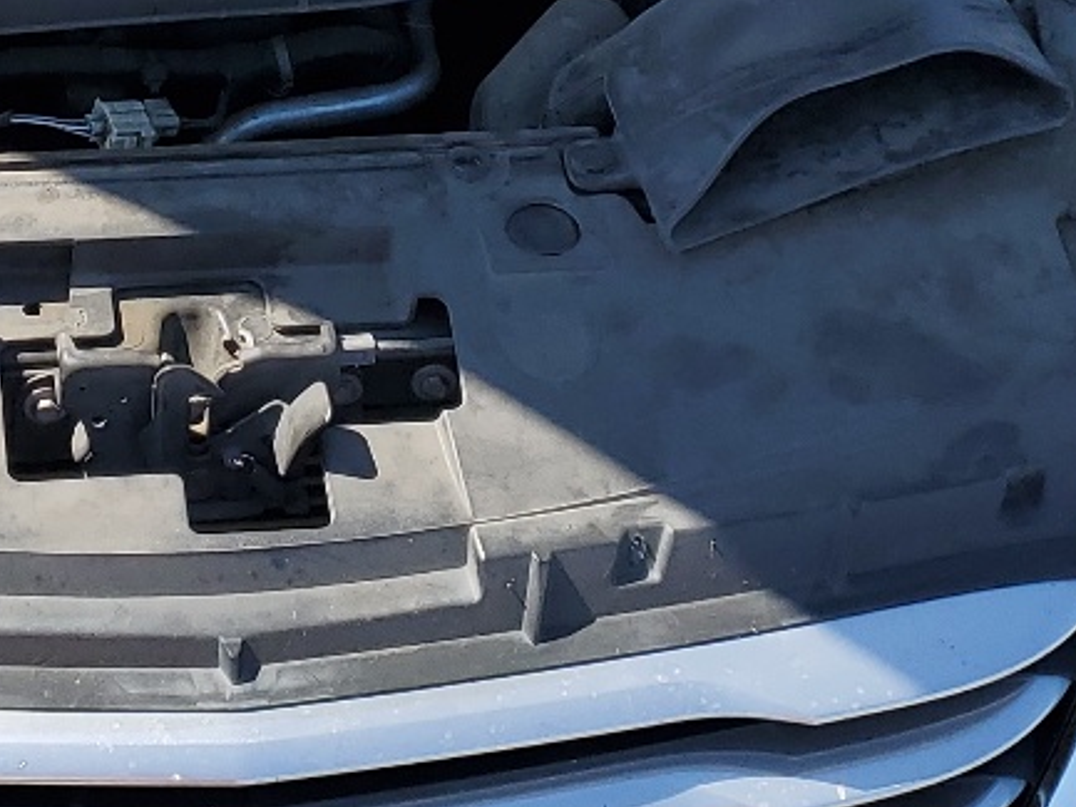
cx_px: 80
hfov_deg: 20.0
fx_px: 2985
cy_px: -84
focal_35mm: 96
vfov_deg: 15.0
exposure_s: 1/2000
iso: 50
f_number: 1.5
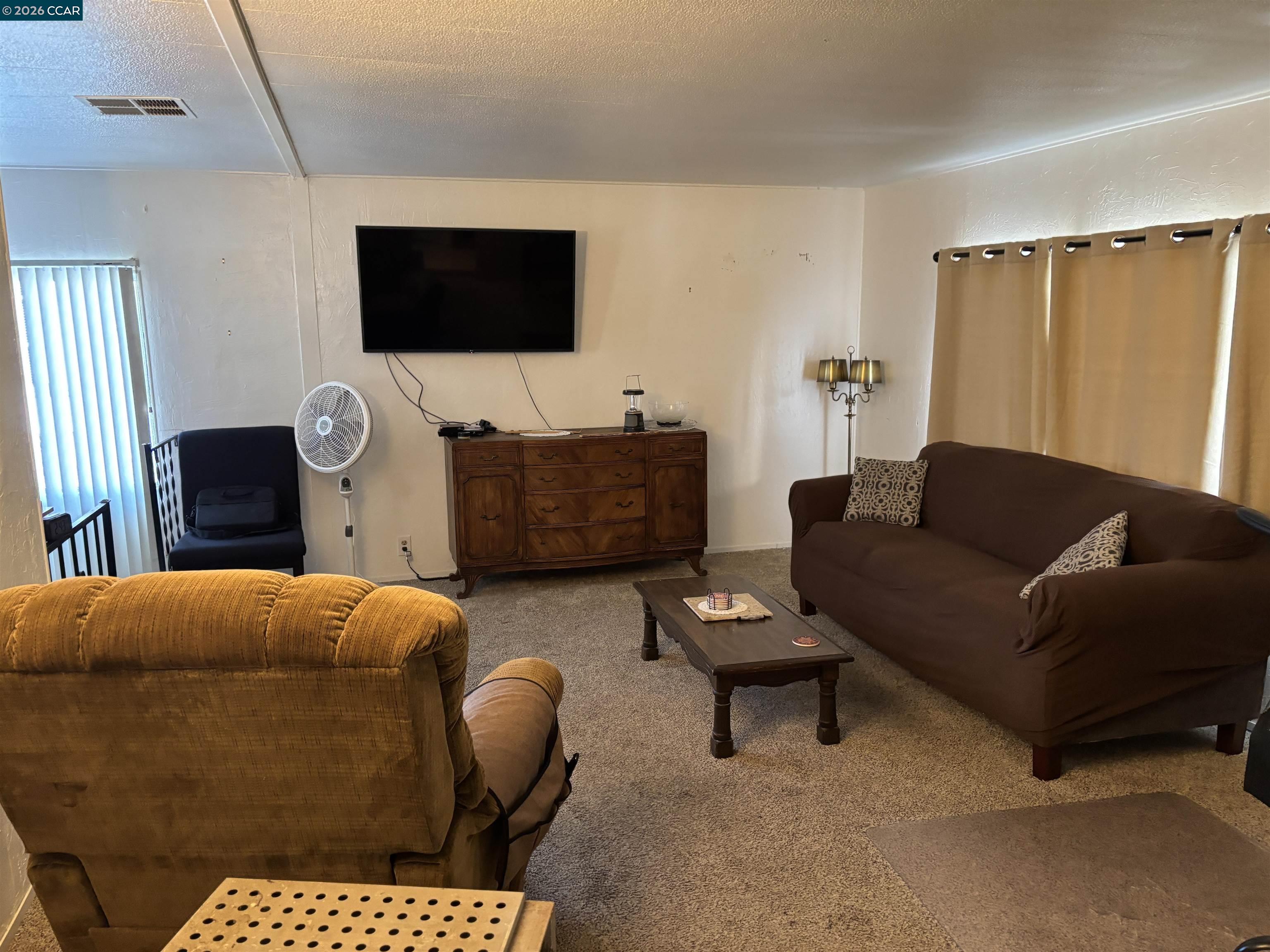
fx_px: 954
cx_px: 635
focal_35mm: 26
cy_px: 476
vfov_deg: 53.1
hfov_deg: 67.3
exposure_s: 1/40
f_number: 1.6
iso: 400
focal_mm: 5.96
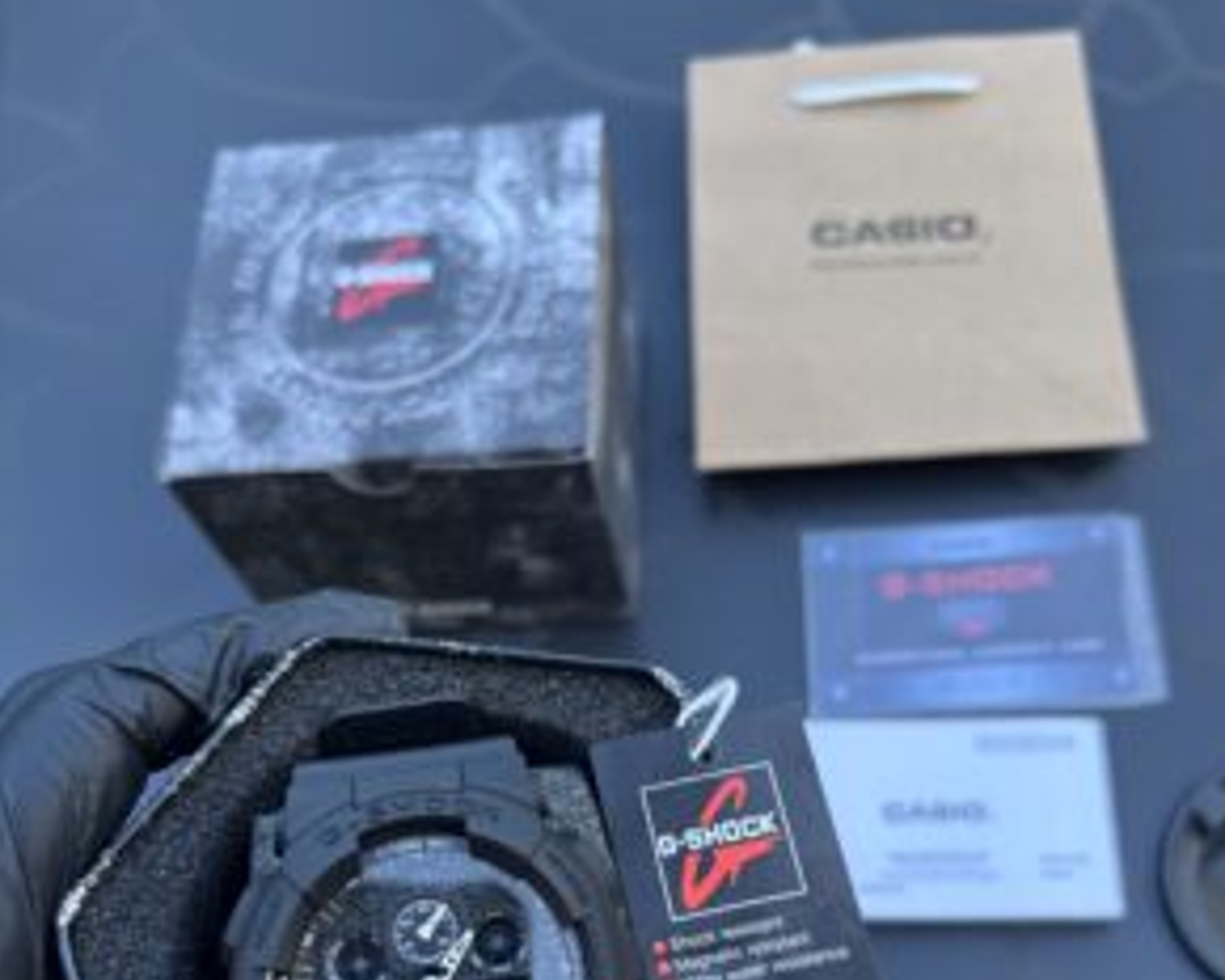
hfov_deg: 51.5
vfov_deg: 41.3
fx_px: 1269
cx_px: 625
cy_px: 705
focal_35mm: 35
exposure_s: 1/160
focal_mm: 5.96
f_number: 1.6
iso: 64
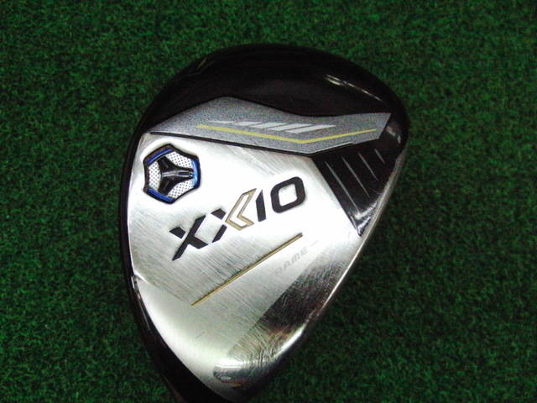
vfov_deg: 38.7
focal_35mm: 37
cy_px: 202
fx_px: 574
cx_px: 268
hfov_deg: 50.1
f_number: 3.6
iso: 3200
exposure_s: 1/800
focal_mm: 6.42
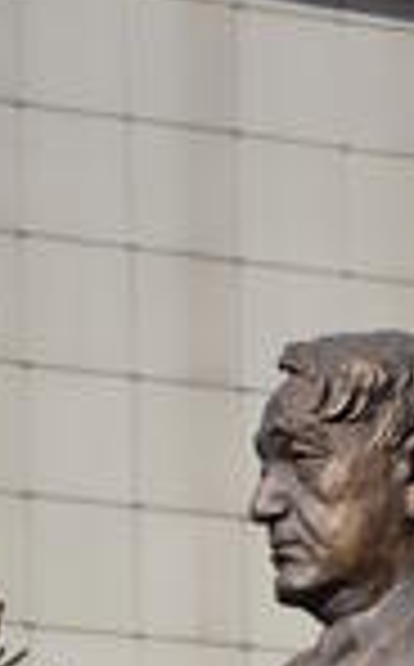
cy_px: 1130
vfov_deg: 4.1
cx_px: 268
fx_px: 9261
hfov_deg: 2.6
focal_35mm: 511
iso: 100
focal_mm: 85
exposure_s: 1/500
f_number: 5.6
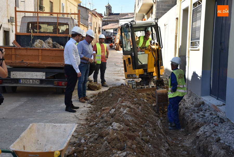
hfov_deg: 35.0
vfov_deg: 23.8
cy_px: 78
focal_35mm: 57
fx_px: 371
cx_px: 117
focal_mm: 38
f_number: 4.2
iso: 100
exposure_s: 1/250
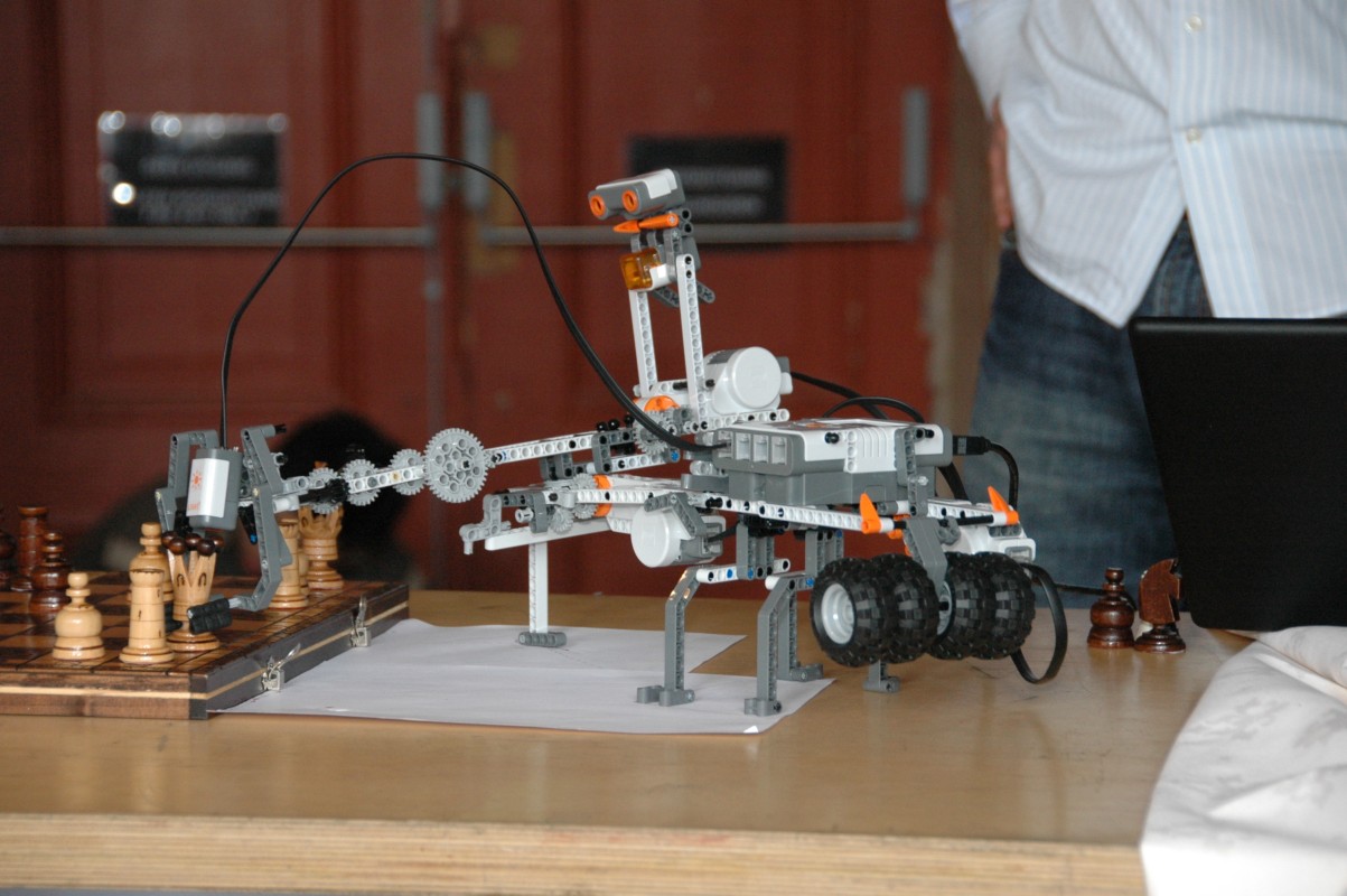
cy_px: 448
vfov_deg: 9.6
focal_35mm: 142
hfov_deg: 14.4
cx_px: 674
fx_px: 5327
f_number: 5.6
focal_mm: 95
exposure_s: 1/60
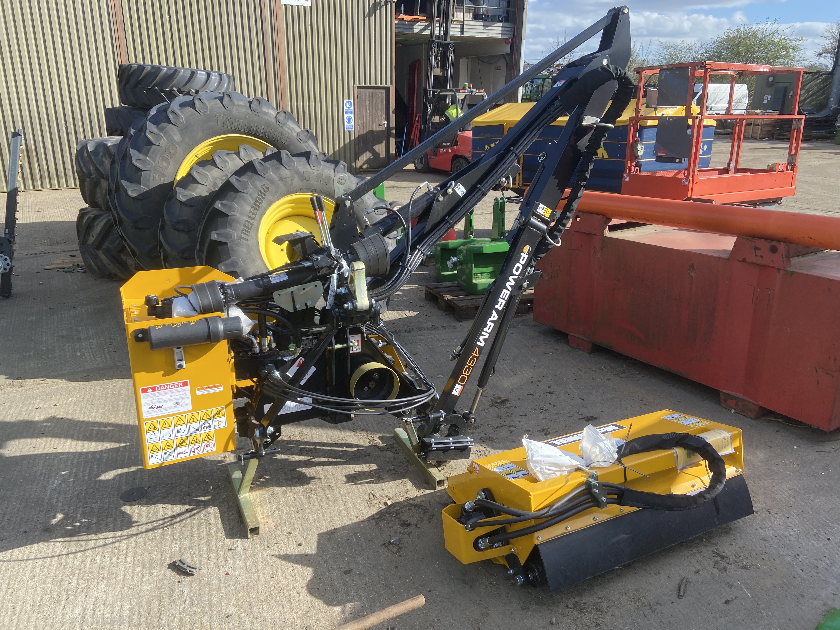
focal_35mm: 26
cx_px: 420
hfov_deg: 67.3
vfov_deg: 53.1
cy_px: 315
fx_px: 631
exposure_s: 1/981
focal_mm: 4.25
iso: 32
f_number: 1.8
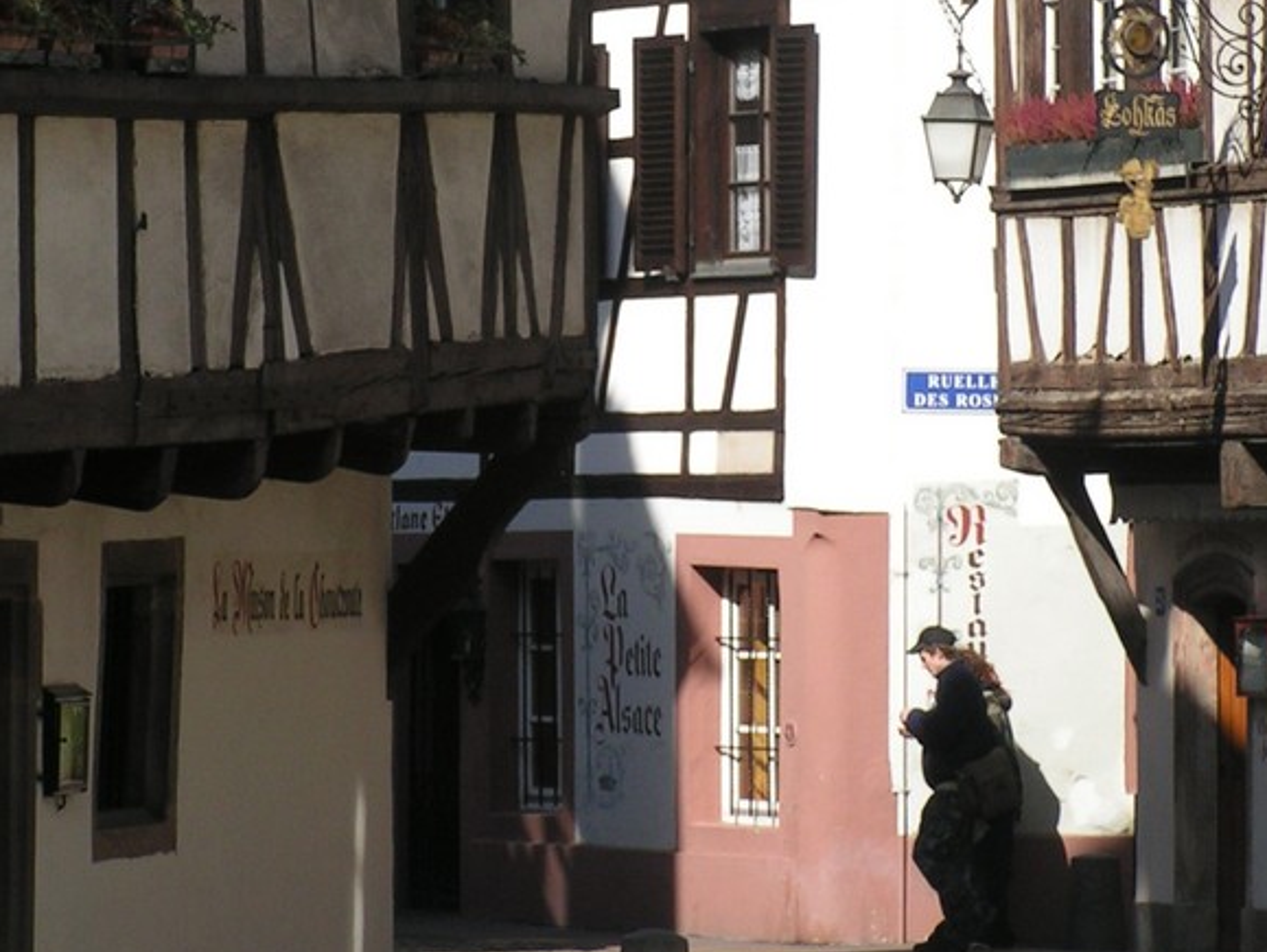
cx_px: 748
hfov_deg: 6.6
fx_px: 11061
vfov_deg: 4.9
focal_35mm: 302
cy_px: 185
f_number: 5.6
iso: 50
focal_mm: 25.1
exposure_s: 1/400
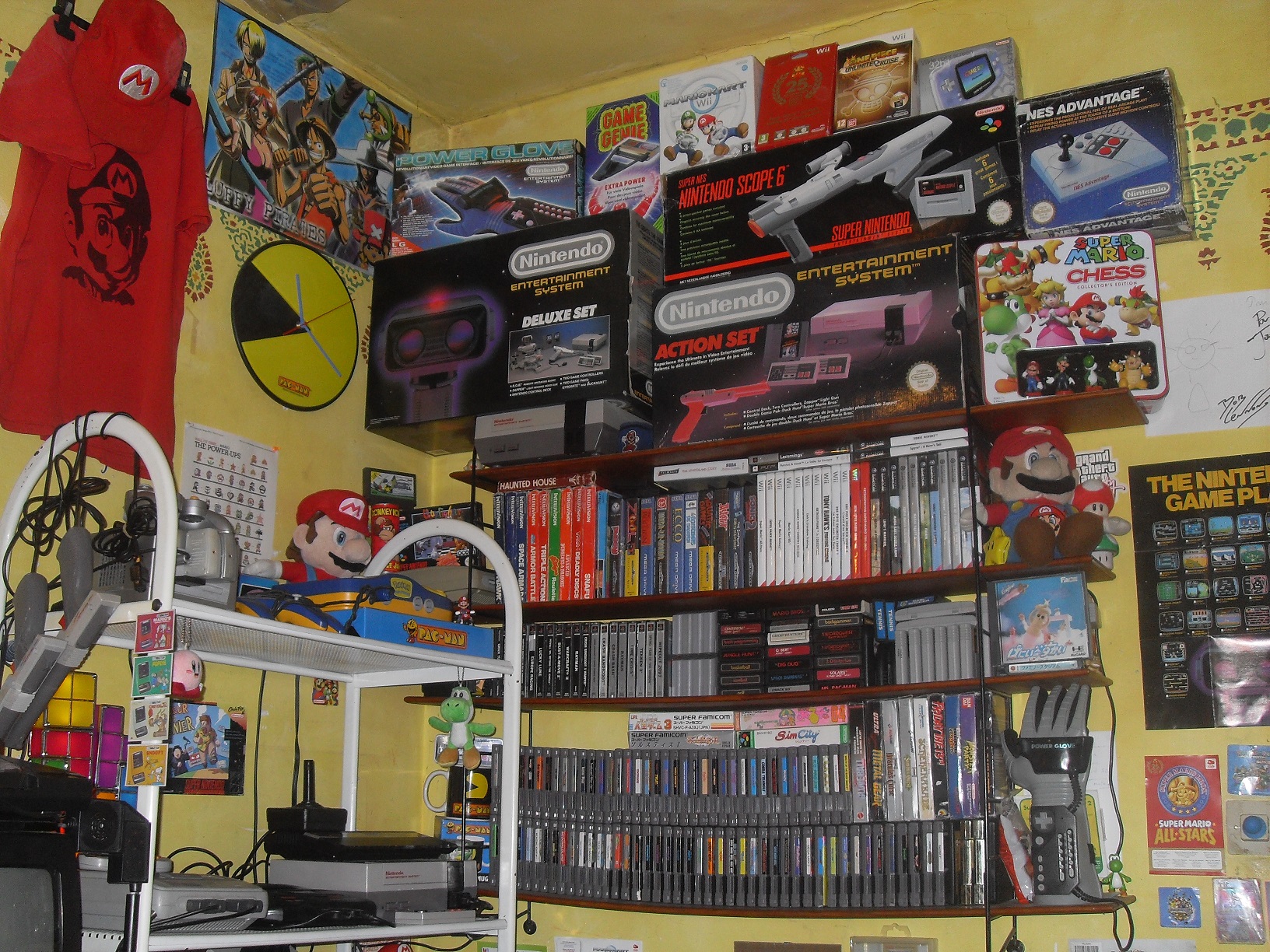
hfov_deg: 50.1
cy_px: 476
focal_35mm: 37
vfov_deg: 38.7
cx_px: 635
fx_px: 1357
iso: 100
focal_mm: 6.3
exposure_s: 1/45
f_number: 2.8
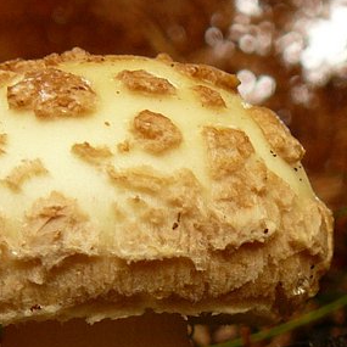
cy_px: 343
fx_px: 1259
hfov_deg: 15.7
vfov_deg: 15.4
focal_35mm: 111
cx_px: 114
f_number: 2.8
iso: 100
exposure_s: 1/30
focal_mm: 5.2
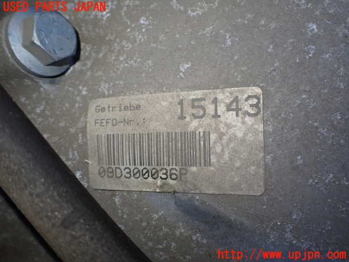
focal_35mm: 30
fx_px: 302
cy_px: 131
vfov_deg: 46.8
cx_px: 174
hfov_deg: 60.0
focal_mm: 5.4
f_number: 2.3
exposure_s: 1/125
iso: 250
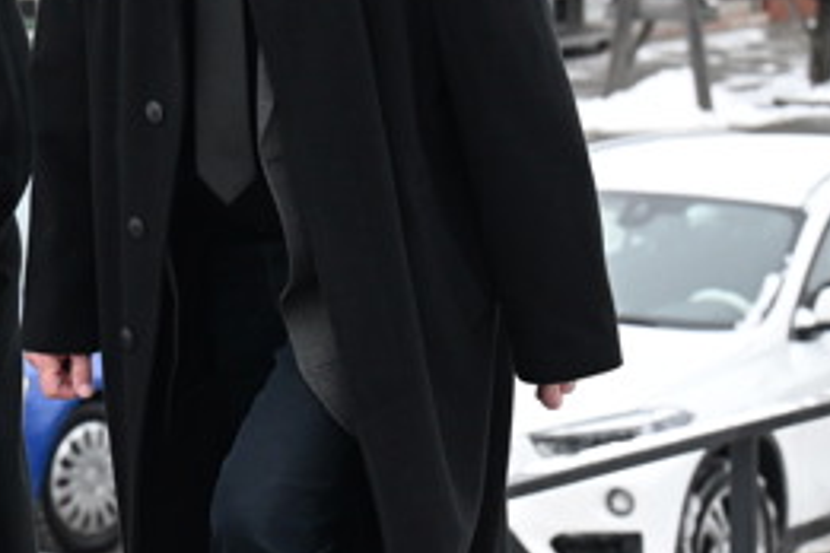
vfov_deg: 4.9
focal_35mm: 278
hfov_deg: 7.4
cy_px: 175
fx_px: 6409
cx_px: 54
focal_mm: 70
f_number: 5
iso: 2000
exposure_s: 1/400
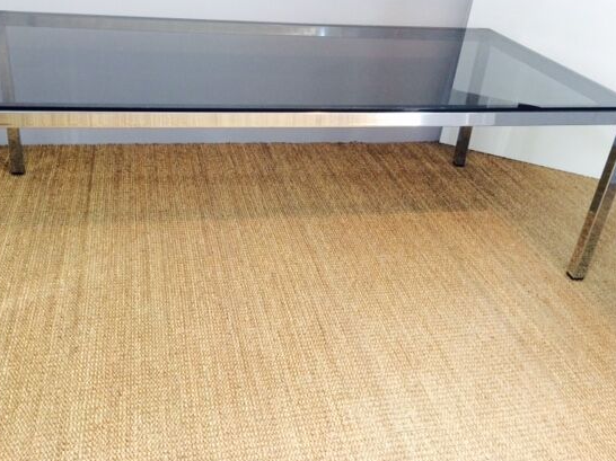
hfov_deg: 53.9
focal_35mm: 34
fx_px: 605
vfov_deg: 41.7
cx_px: 276
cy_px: 207
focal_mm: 4.15
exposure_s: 1/30
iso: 40
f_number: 2.2
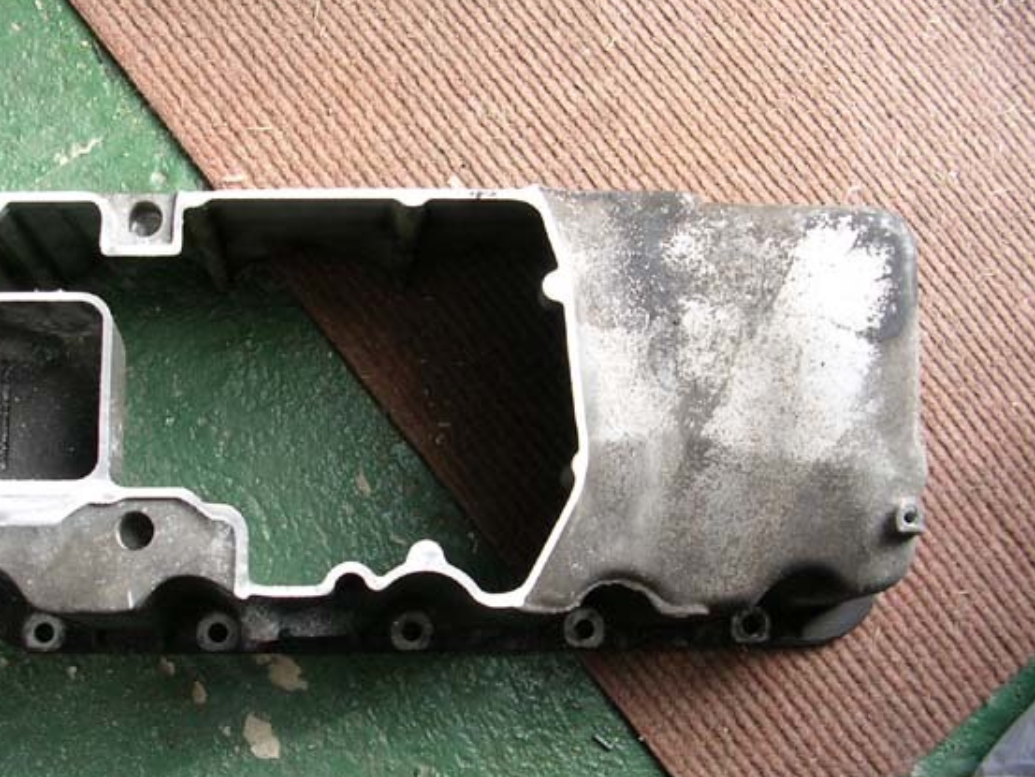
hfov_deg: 42.9
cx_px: 451
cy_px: 397
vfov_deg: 32.9
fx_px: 1316
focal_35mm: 44
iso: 50
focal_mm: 5.8
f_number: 2.8
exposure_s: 1/86.6
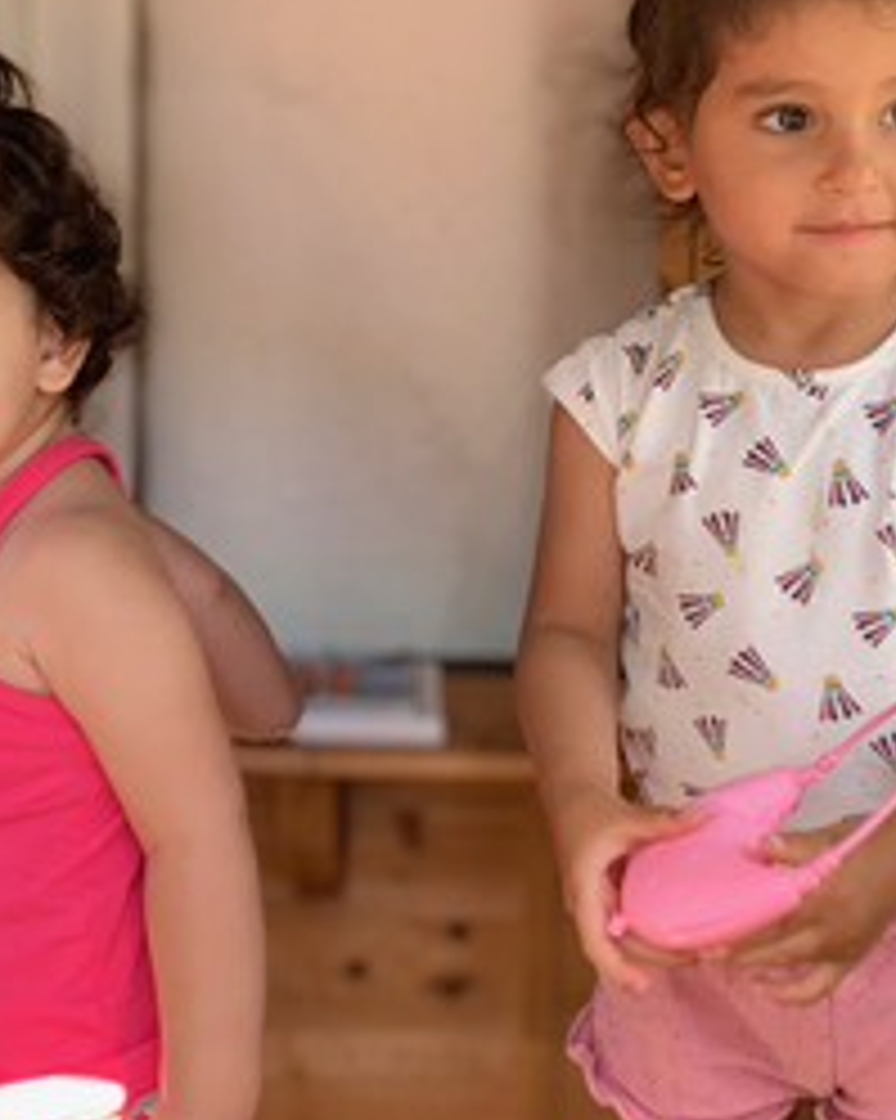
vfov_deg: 35.9
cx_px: 317
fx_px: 1692
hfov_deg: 29.5
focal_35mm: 51
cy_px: 292
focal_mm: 4.25
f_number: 1.8
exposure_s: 1/121
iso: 50
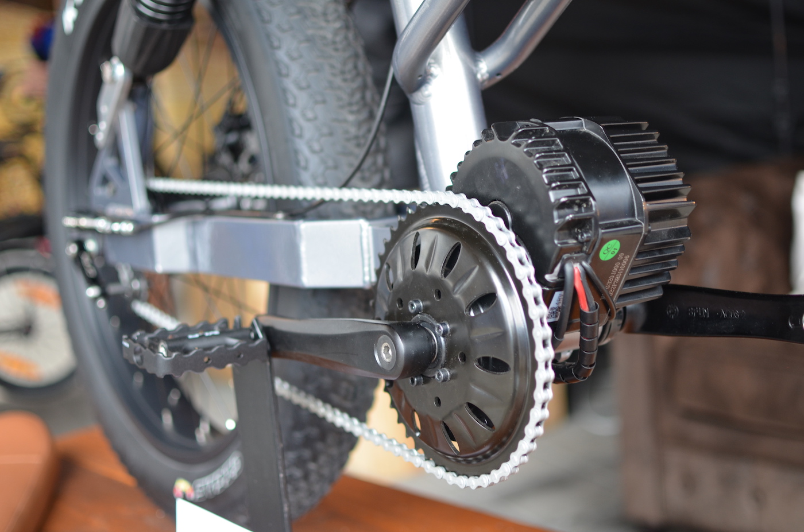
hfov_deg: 37.9
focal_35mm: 52
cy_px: 266
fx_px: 1170
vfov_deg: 25.6
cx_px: 402
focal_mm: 35
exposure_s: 1/50
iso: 320
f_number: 1.8
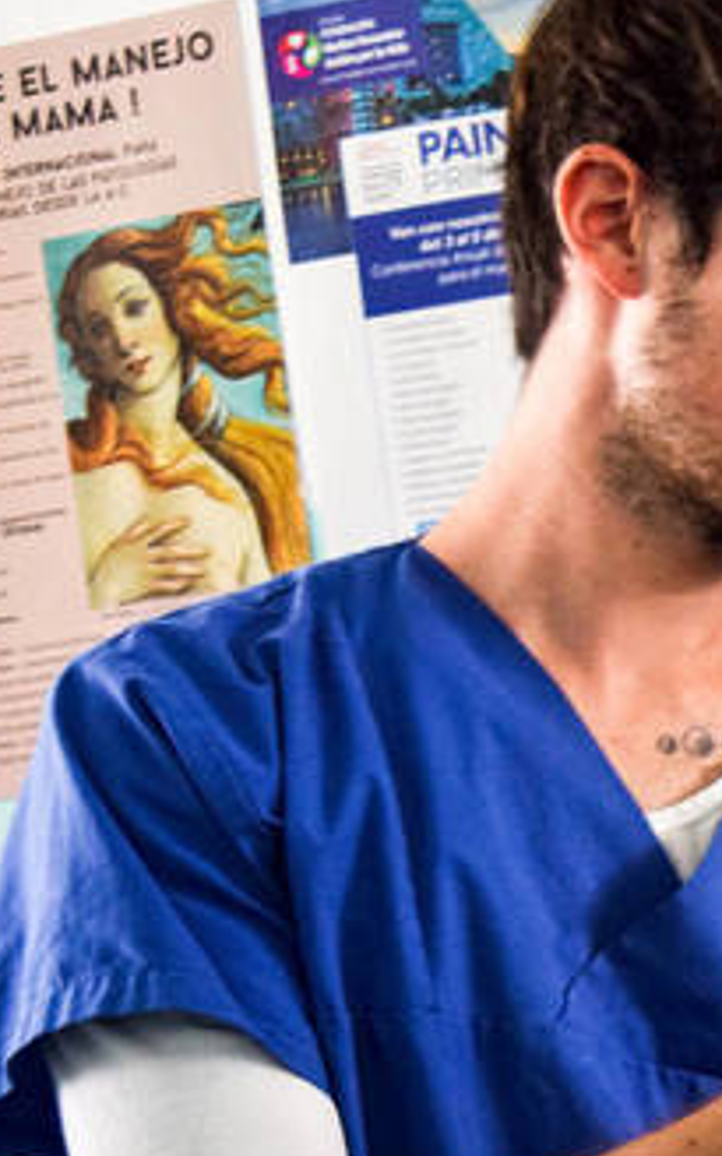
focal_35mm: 111
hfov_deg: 11.3
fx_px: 3495
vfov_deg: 18.7
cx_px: 1071
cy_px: 814
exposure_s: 1/50
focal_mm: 34
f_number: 4.5
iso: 800
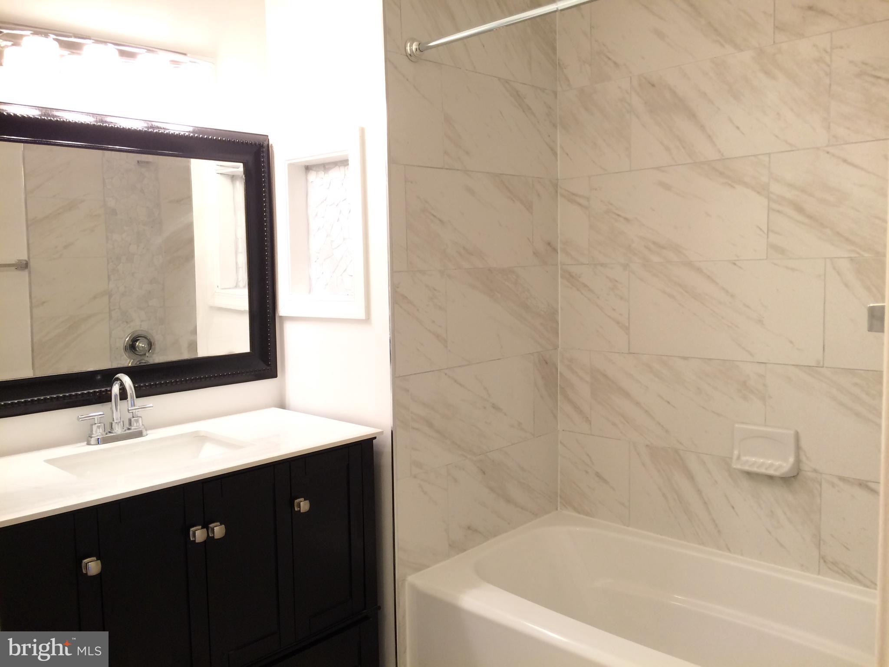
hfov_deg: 61.7
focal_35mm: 29
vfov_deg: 48.2
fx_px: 745
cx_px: 444
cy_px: 334
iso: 64
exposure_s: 1/30
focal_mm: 4.15
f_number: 2.2
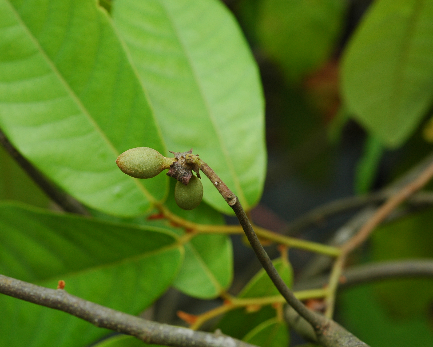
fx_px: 1307
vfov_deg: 15.1
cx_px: 180
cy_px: 173
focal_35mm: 102
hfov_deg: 18.8
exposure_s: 1/100
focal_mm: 60
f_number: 9
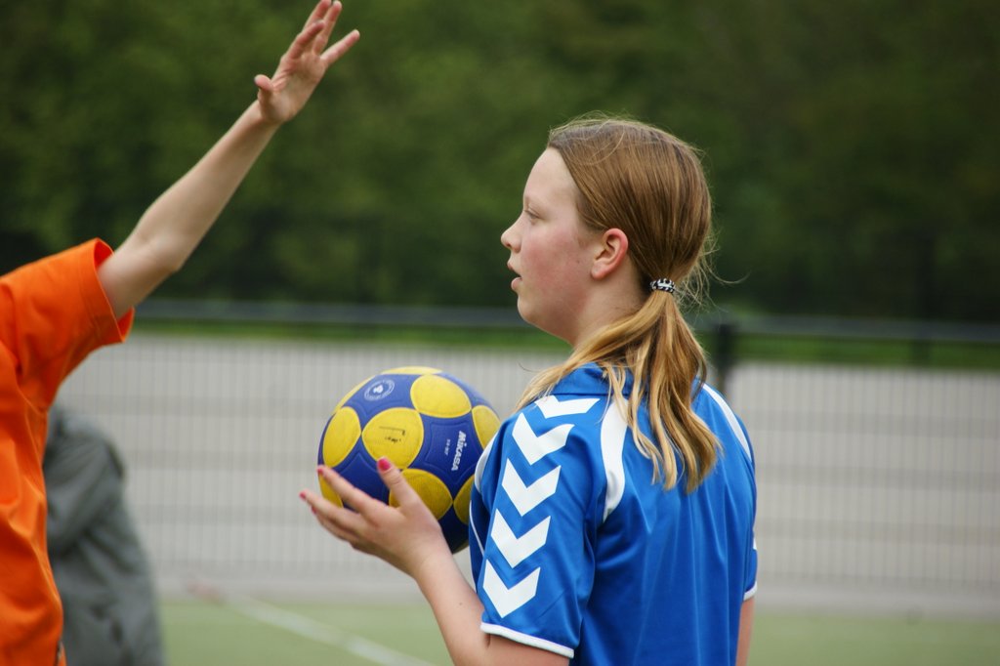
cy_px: 333
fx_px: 10413
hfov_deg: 5.5
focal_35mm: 375
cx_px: 500
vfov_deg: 3.7
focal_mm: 250
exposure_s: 1/320
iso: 100
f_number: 6.3
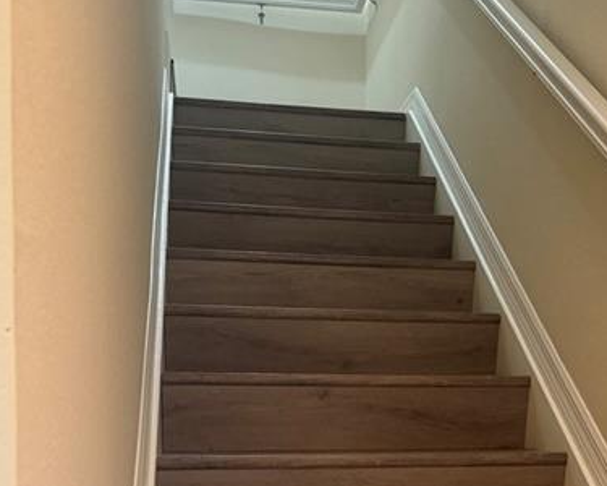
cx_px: 382
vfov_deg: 30.2
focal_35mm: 48
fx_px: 862
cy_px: 433
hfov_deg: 38.5
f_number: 1.78
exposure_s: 1/60
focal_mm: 6.76
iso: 500
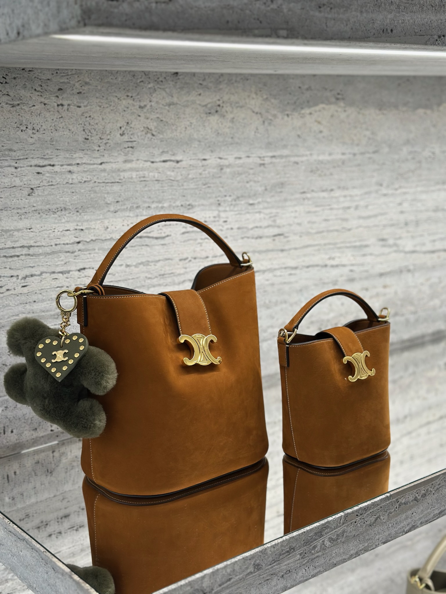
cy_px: 297
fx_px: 825
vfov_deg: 39.7
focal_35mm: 48
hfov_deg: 30.3
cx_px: 223
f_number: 1.78
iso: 125
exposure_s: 1/100
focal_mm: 6.86
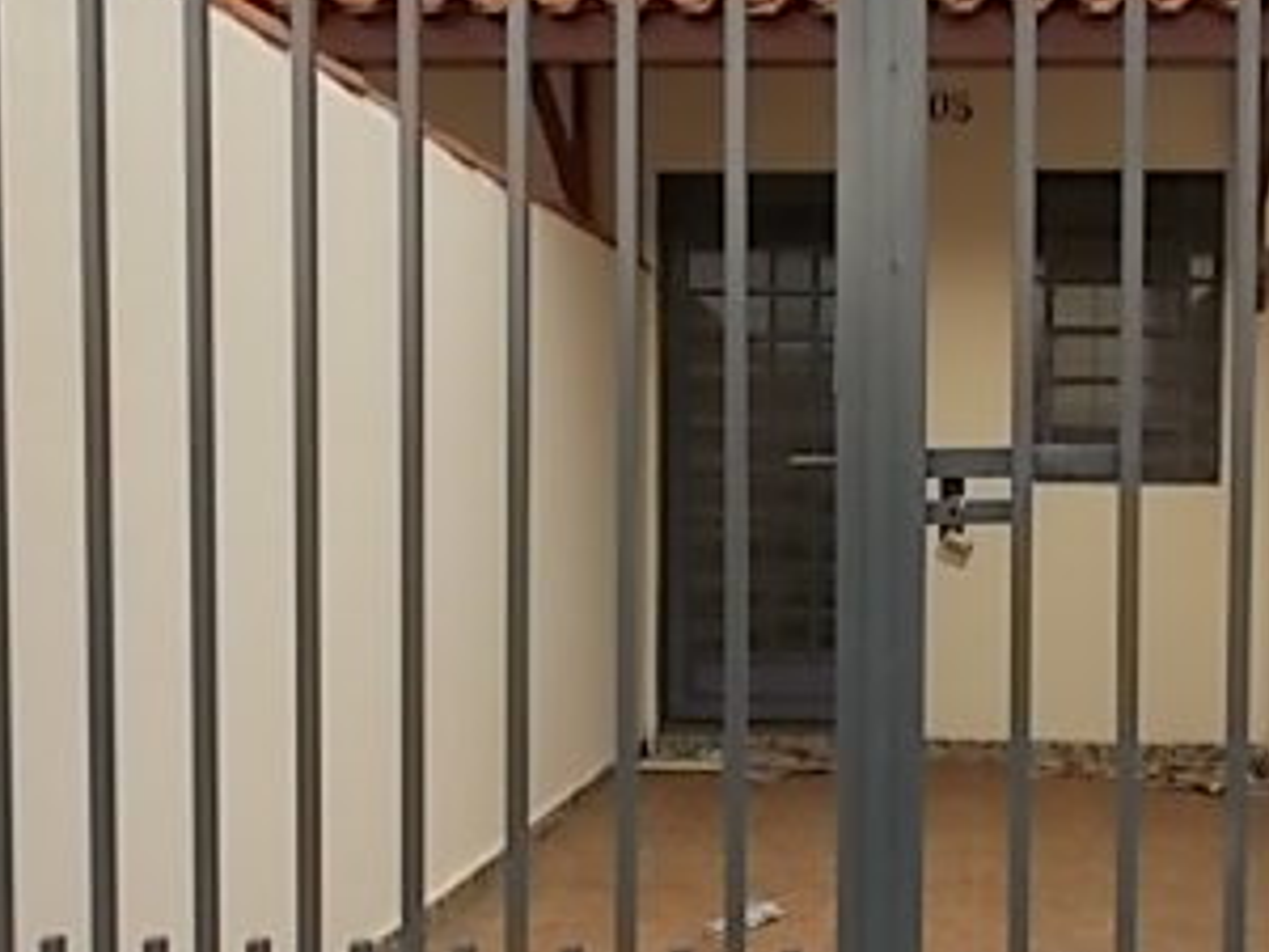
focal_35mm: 49
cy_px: 580
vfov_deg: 29.6
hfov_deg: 38.2
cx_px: 905
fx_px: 1796
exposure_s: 1/400
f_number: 3.1
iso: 80
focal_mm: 4
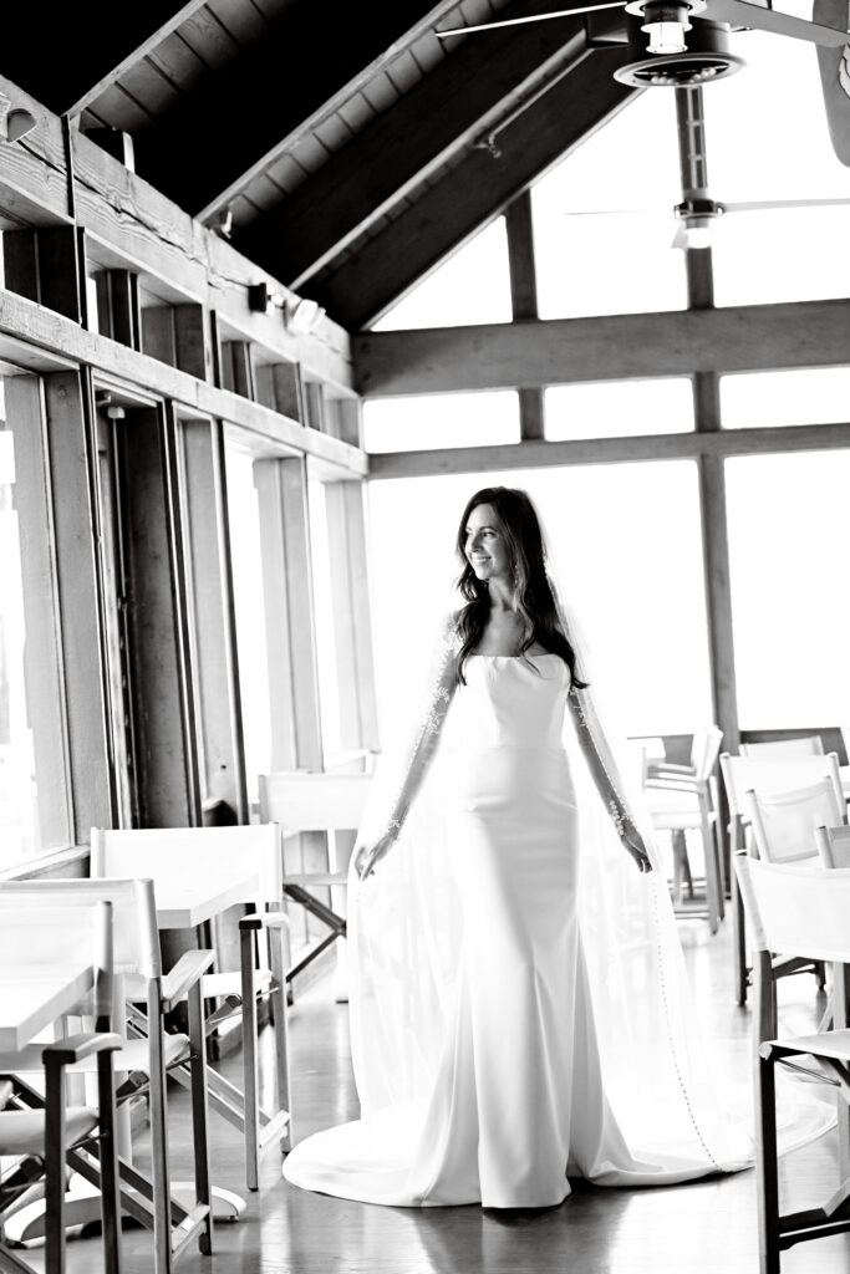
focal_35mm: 70
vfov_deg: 28.8
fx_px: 2478
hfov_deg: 19.5
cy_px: 637
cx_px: 425
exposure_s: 1/100
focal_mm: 70
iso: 3200
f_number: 2.8
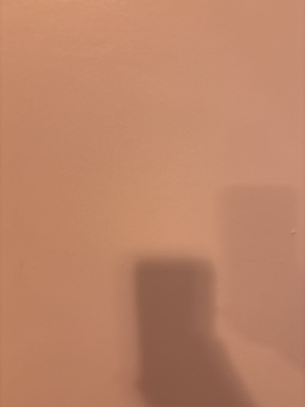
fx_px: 305
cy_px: 204
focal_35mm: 26
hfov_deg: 53.1
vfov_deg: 67.3
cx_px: 152
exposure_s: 1/60
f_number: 1.6
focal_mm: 5.96
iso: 400
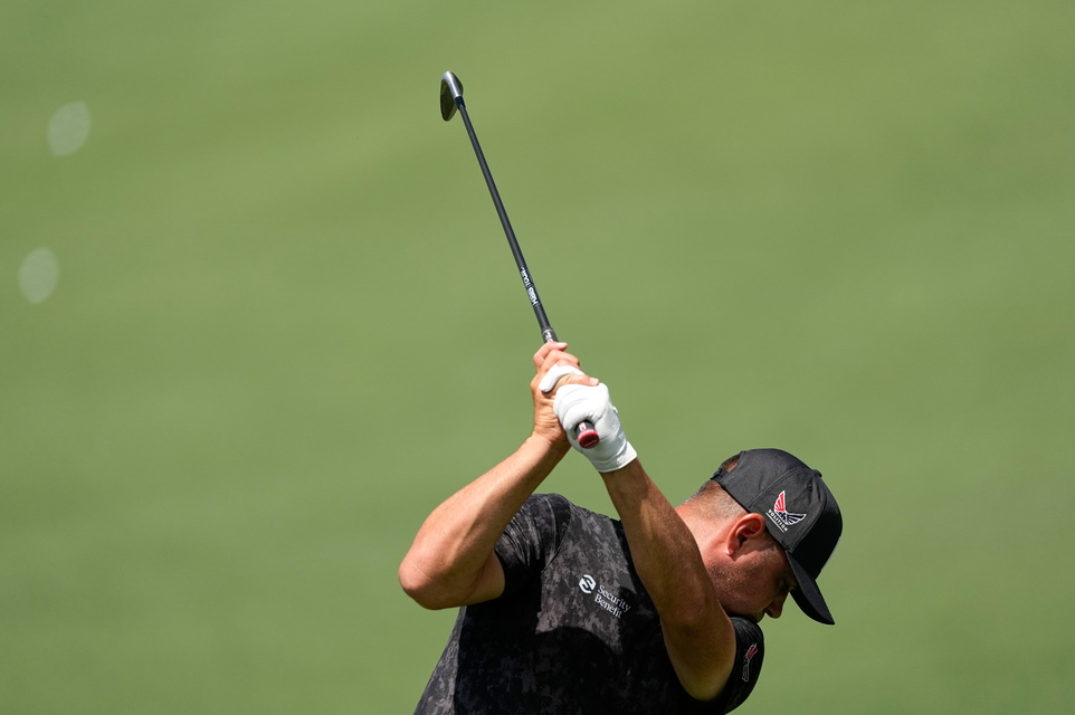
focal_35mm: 639
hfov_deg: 3.2
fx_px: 19068
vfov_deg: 2.1
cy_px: 373
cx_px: 554
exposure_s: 1/5000
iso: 640
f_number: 4
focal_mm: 600
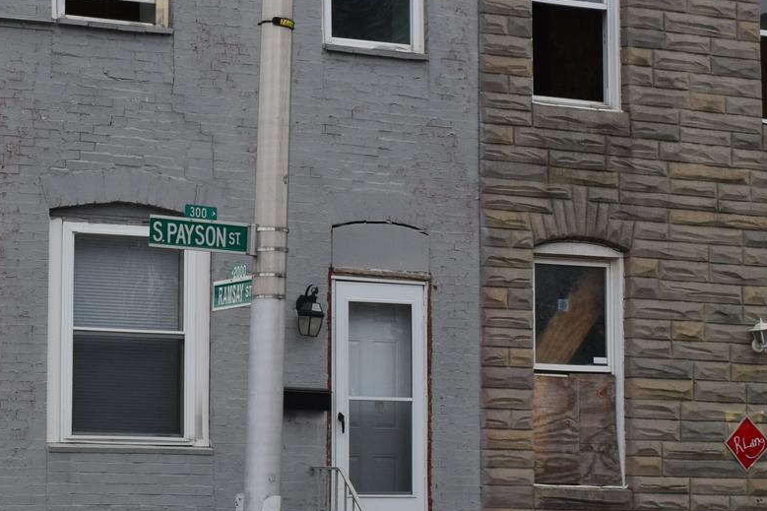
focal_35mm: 122
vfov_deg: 11.2
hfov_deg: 16.6
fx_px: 2605
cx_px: 147
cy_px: 187
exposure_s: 1/200
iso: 400
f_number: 10
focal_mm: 31
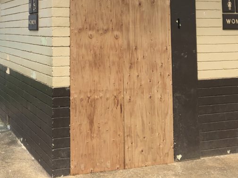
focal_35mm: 57
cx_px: 68
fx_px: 392
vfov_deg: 24.7
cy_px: 8
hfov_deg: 33.3
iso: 20
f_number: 1.8
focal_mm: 3.99
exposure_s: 1/1333
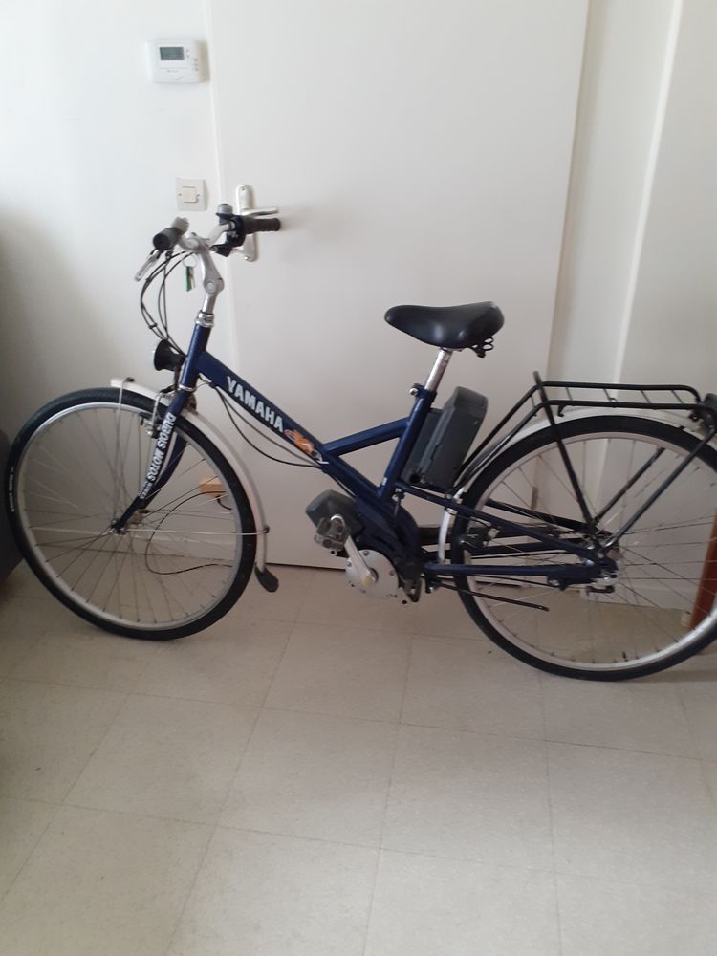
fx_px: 746
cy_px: 478
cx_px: 358
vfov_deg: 65.3
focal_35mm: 27
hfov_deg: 51.4
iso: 200
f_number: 1.9
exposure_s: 1/25
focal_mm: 3.6
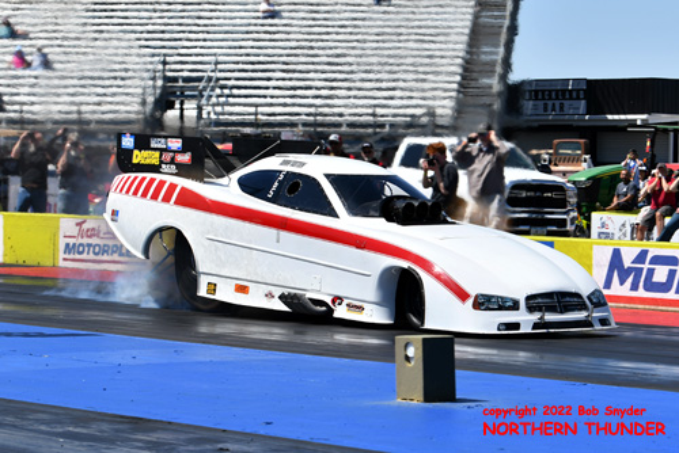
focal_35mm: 105
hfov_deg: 19.4
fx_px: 1981
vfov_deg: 13.1
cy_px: 226
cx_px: 340
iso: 160
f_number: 5.6
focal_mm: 70
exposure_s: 1/1250
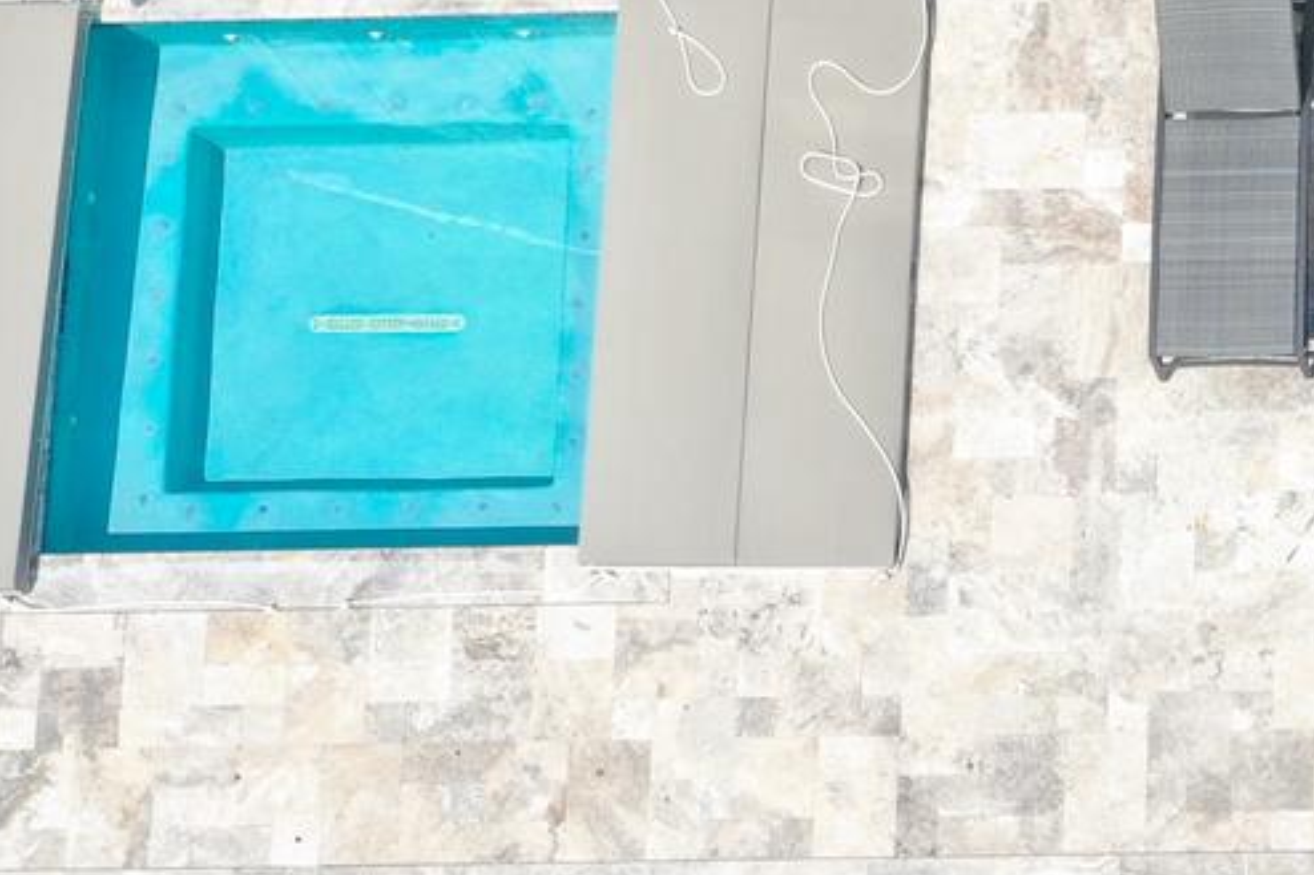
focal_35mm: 116
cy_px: 701
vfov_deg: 11.8
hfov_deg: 16.6
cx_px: 1761
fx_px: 4232
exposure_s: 1/400
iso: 100
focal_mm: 10.26
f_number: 5.6
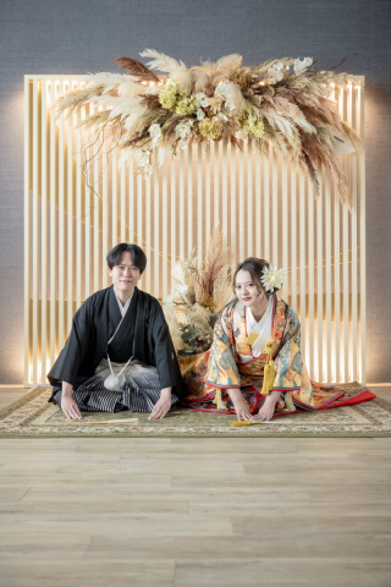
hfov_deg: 34.2
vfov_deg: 49.6
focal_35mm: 39
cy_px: 294
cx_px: 196
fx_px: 635
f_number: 3.5
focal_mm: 39
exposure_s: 1/80
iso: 1600
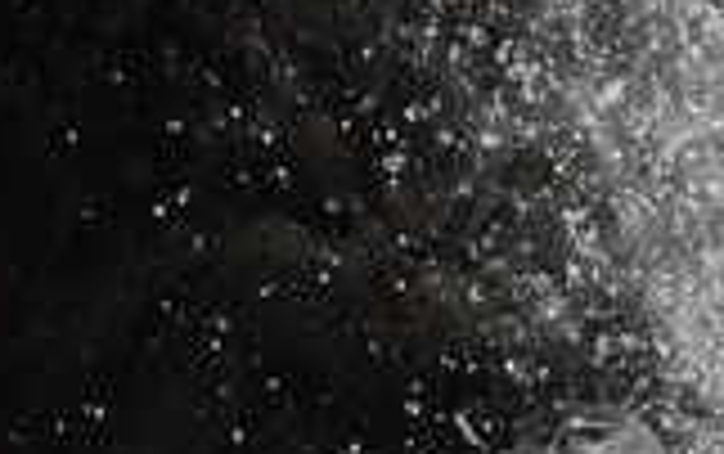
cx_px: 1952
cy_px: -45
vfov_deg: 2.3
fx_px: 11180
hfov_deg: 3.6
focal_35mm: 566
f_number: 11
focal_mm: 70
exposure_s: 1/500
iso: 100
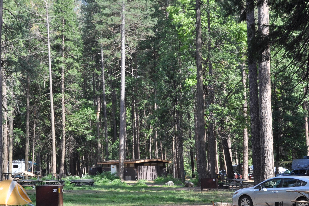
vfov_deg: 14.7
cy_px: 38
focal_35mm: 92
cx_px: 92
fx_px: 789
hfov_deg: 22.0
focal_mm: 31
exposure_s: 1/100
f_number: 10
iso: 200
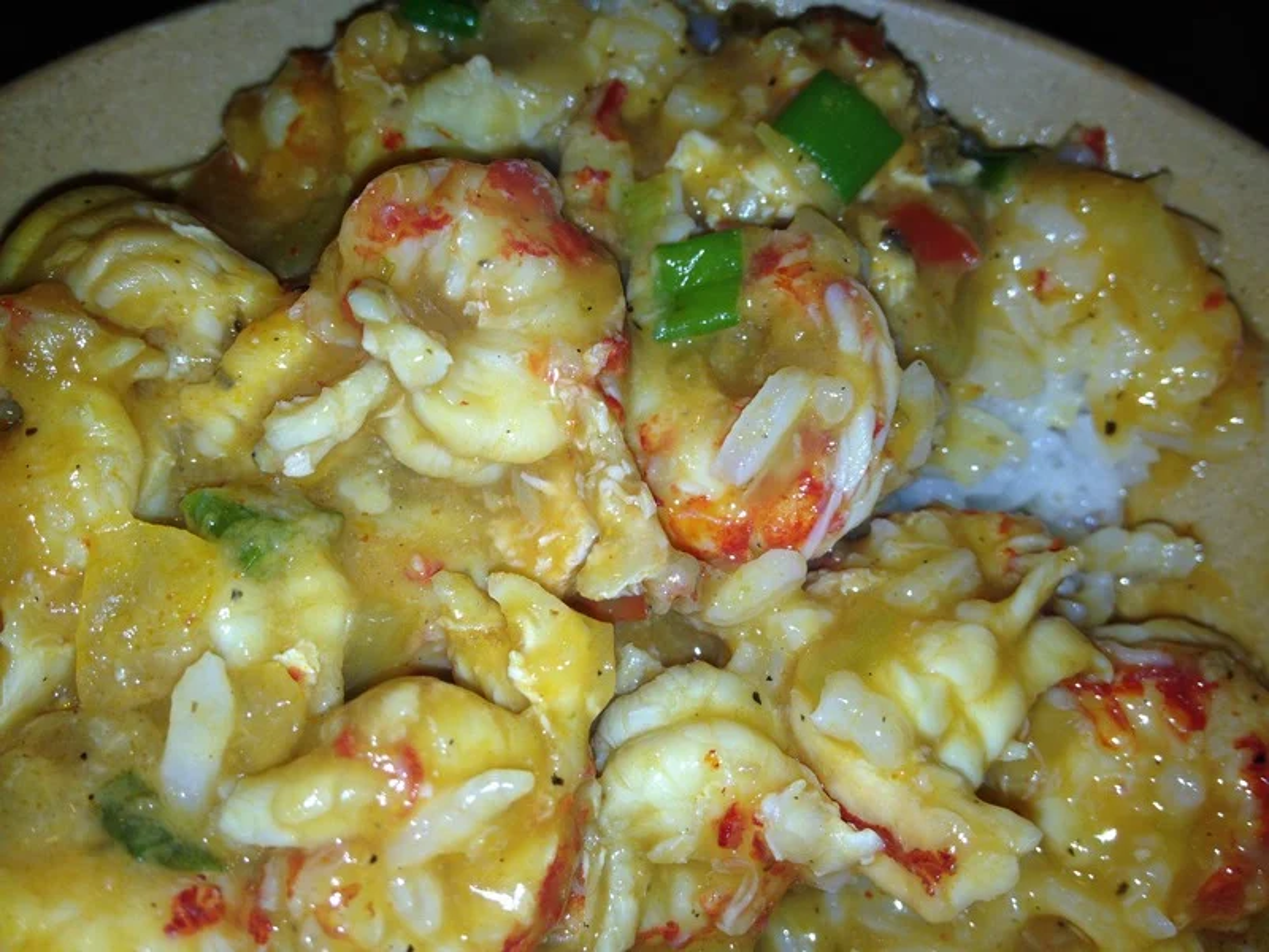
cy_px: 476
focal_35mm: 35
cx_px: 634
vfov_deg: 40.7
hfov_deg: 52.6
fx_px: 1283
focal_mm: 4.28
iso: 50
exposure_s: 1/284
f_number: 2.4
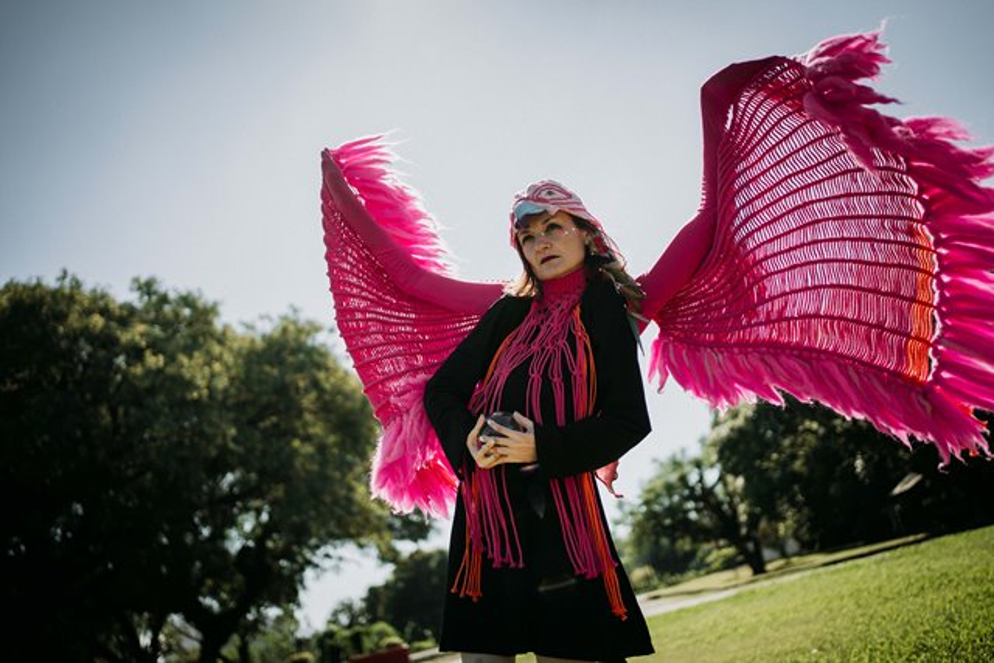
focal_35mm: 35
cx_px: 497
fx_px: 967
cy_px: 332
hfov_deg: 54.4
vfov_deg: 37.9
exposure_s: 1/2500
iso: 100
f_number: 2
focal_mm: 35
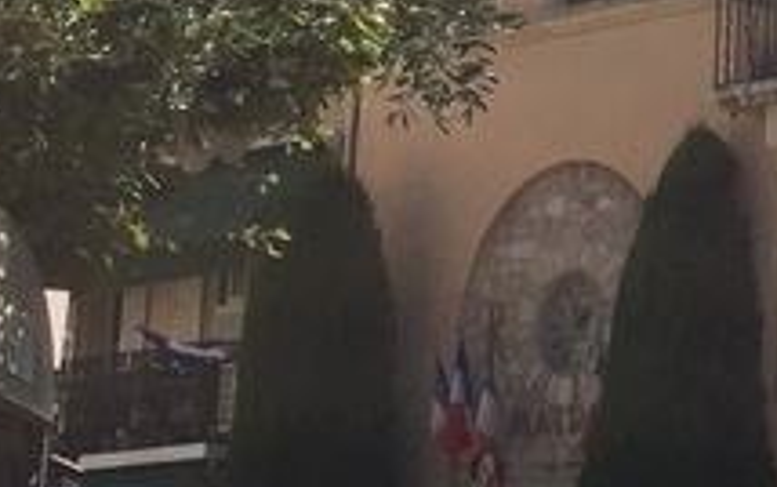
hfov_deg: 12.8
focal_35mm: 147
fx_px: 3114
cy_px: 84
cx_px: 1452
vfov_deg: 8.9
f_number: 2.2
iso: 32
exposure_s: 1/2475
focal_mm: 4.15
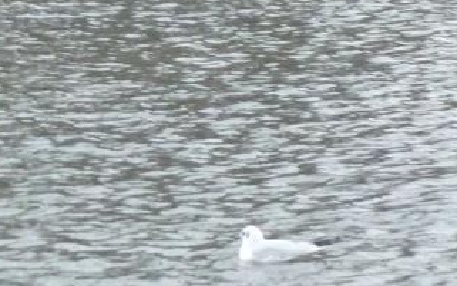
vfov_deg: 2.0
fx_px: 8262
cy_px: -111
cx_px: -178
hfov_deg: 3.2
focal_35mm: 663
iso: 800
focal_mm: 34.9
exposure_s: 1/160
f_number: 3.7
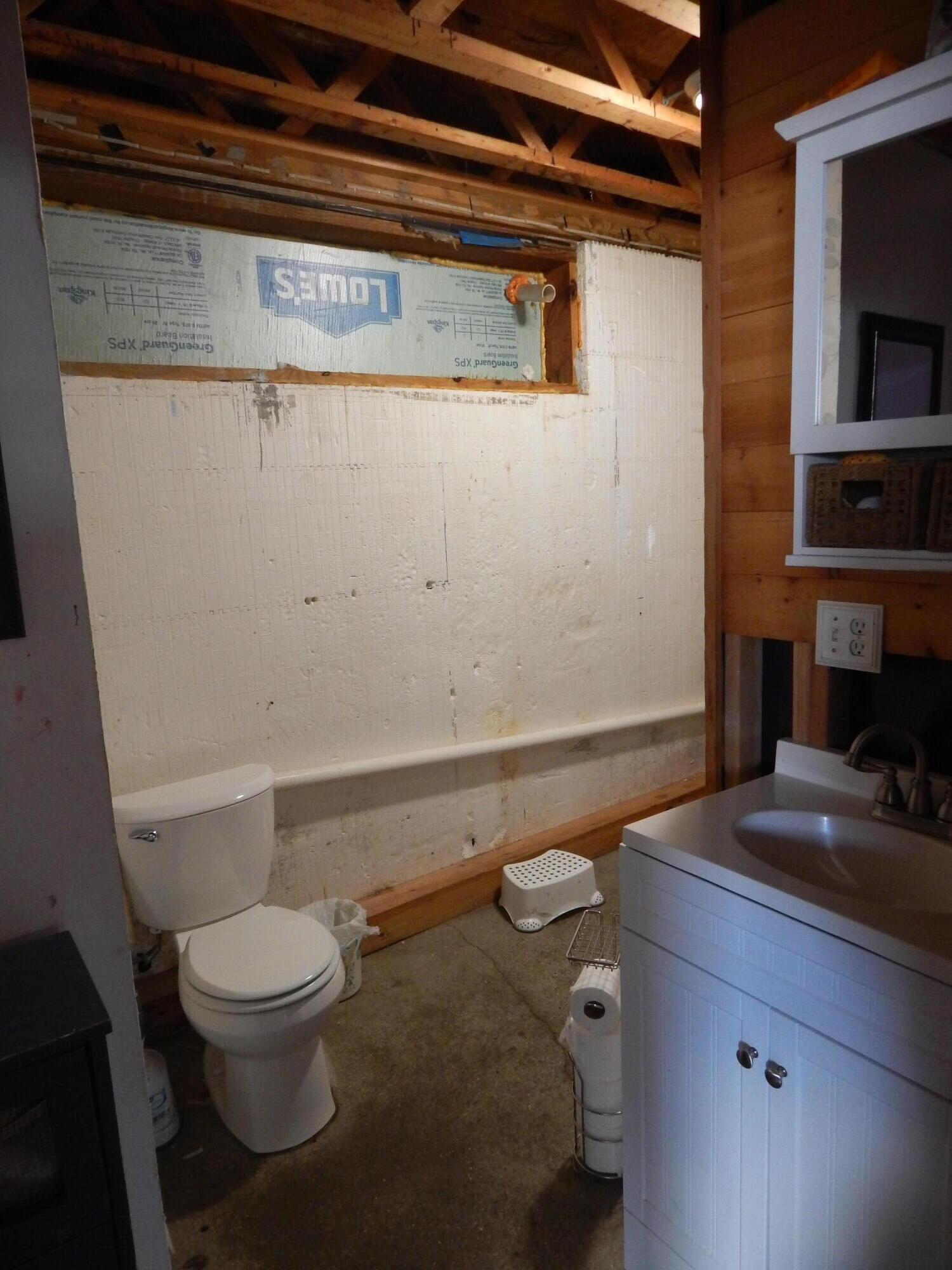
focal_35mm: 23
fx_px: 843
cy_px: 635
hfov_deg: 58.9
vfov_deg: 73.9
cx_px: 476
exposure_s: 1/25
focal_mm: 4
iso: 400
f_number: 3
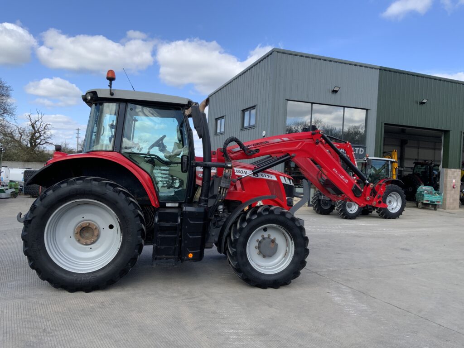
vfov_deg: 48.2
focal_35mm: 29
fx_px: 389
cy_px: 174
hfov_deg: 61.7
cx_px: 232
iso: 16
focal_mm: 3
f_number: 1.8
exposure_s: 1/1076
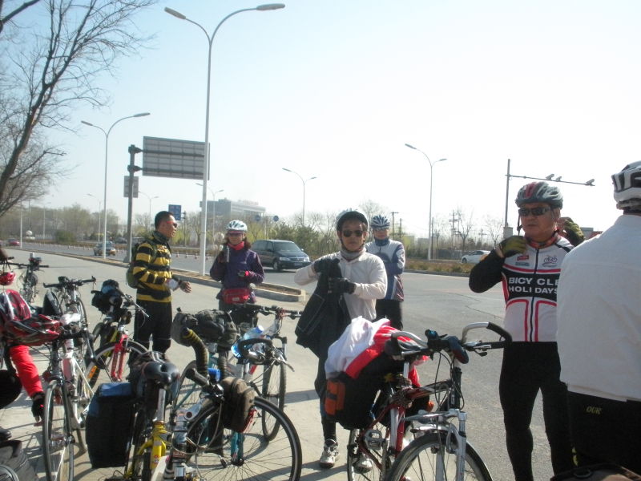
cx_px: 320
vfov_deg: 40.7
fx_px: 648
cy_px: 240
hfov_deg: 52.6
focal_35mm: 35
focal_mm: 6.3
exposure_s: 1/1500
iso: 400
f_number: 5.6
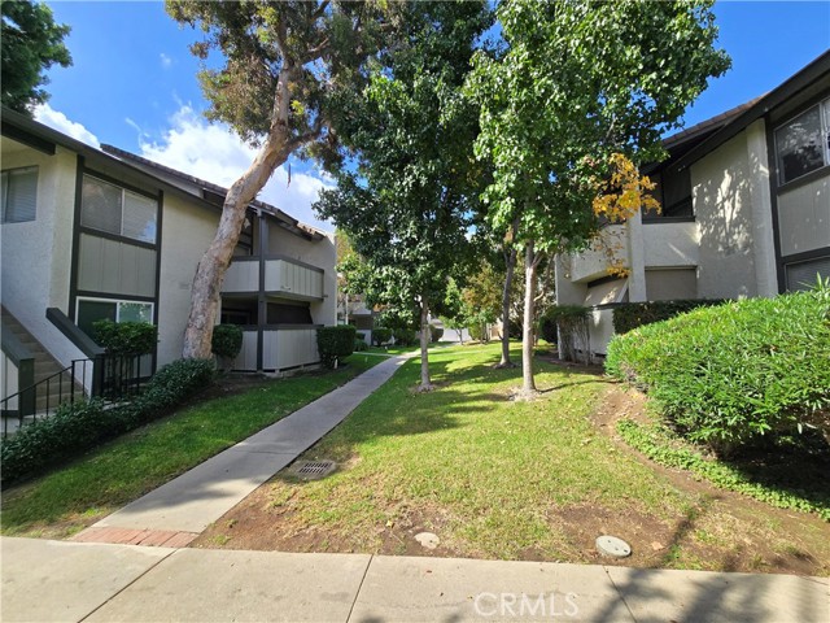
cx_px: 415
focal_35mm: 13
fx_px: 312
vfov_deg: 89.9
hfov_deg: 106.2
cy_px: 312
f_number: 2.2
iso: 50
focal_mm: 2.2
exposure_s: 1/1163
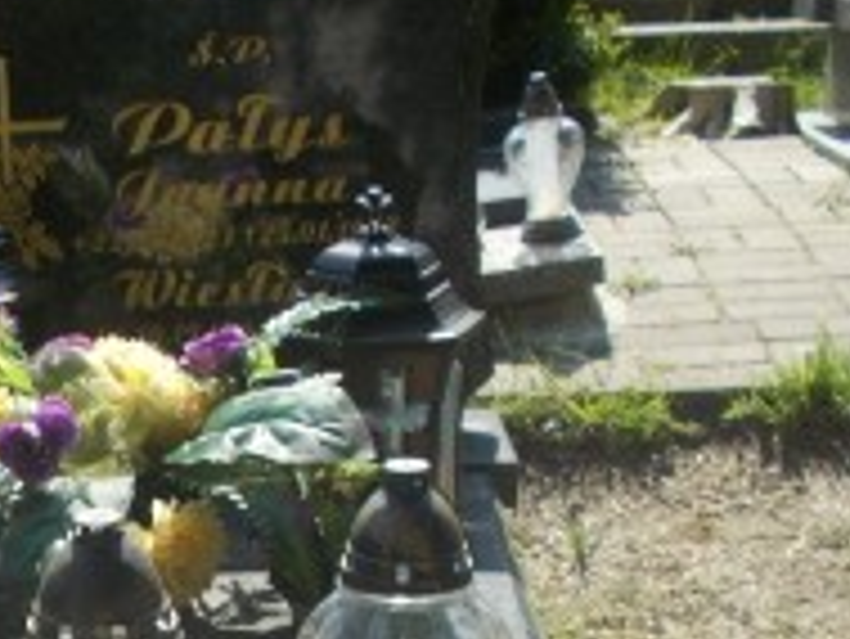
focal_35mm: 88
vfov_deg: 16.3
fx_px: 2162
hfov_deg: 21.3
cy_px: 720
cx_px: -49
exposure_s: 1/100
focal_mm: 4.6
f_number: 8
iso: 80
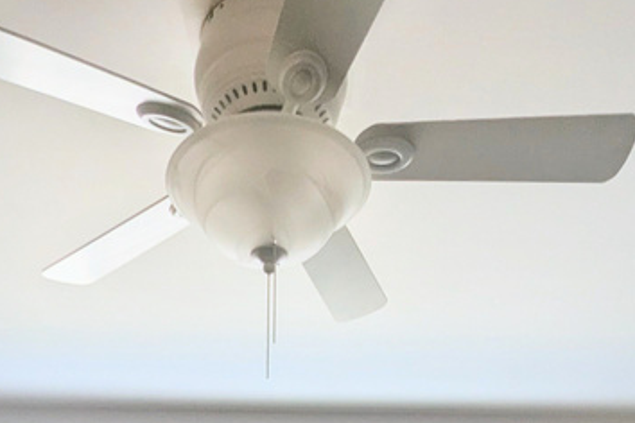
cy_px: 676
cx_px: 273
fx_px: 688
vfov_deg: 24.3
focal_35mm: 39
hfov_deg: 49.4
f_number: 2.2
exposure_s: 1/43.8
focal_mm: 1.95
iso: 43
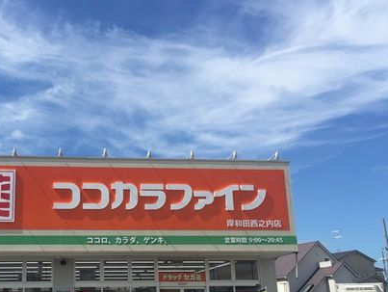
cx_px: 98
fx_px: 516
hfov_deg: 40.1
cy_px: 193
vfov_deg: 31.3
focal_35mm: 46
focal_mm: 4.15
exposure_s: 1/2326
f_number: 2.2
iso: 32
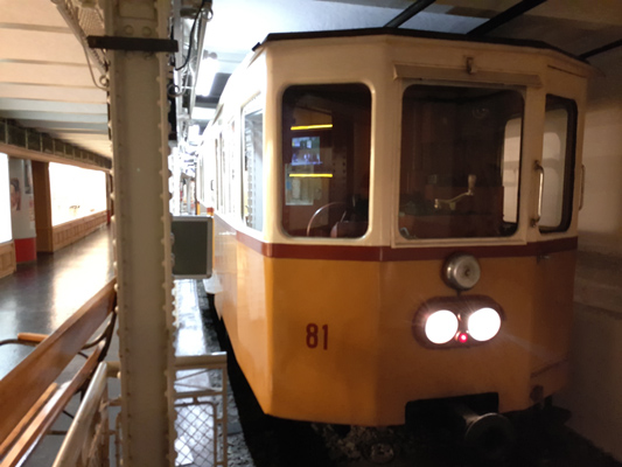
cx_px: 311
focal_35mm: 31
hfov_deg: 58.3
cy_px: 234
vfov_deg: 45.5
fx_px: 557
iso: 640
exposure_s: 1/17
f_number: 2.2
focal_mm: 4.73
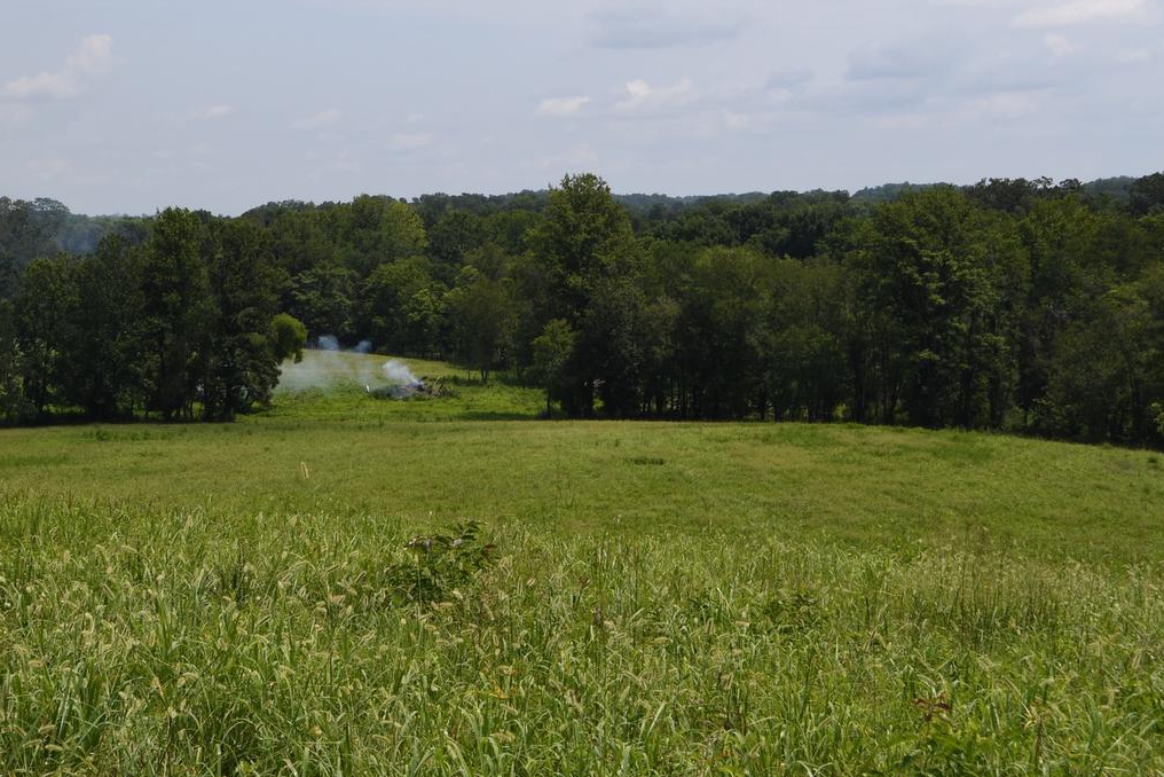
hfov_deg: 29.6
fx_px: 2199
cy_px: 241
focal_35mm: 68
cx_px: 534
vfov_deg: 19.9
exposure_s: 1/320
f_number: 9
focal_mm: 24
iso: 100
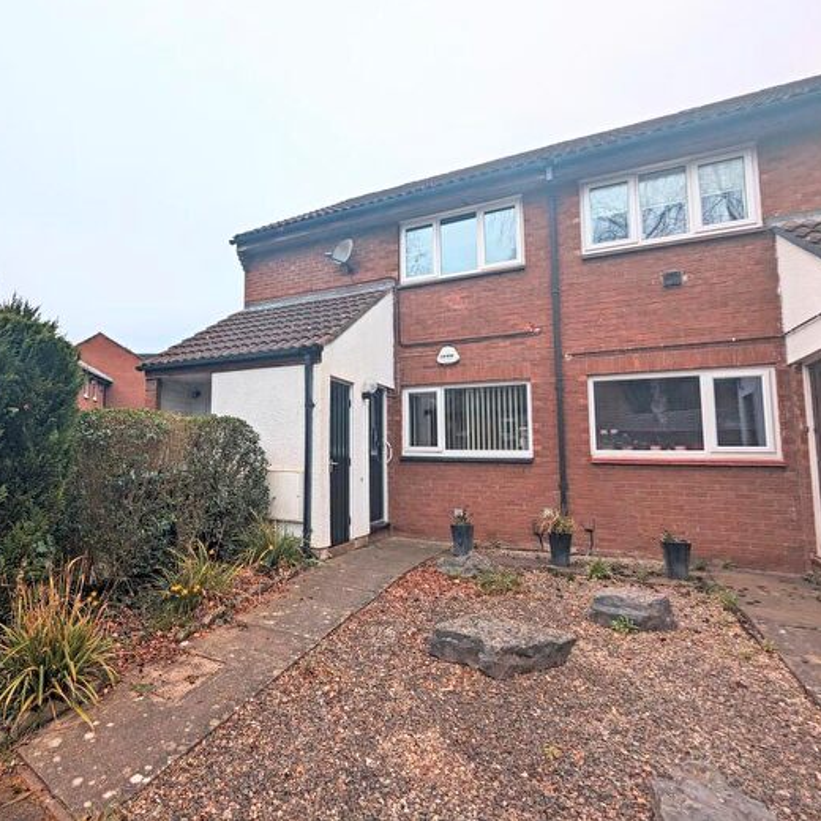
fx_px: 510
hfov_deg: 75.4
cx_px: 279
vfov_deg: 77.7
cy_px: 408
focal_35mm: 19
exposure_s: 1/209
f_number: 2.2
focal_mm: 2.35
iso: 51
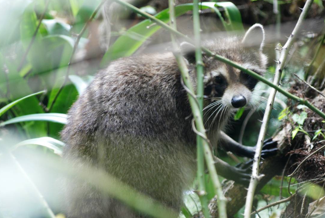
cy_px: 142
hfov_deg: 4.8
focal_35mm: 430
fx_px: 3884
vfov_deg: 3.2
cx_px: 201
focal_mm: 195
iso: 400
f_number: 5
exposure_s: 1/125
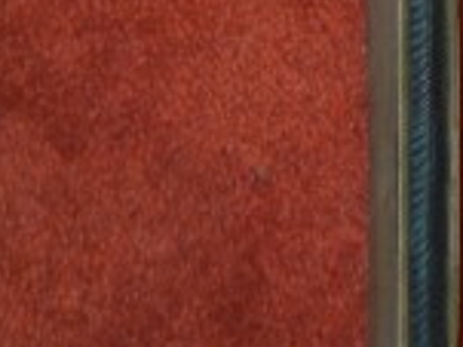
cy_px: -276
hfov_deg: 8.3
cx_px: 1355
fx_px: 2713
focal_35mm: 203
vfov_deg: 7.1
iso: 200
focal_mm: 5.4
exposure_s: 1/30
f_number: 3.5
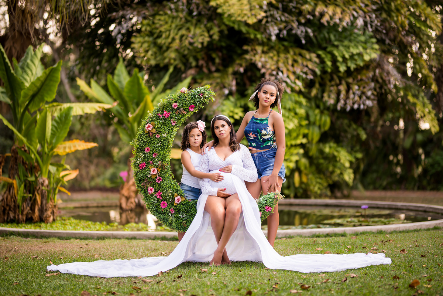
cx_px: 222
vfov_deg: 16.1
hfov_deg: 23.9
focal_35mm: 85
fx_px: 1046
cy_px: 148
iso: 125
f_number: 1.4
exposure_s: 1/400
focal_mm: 85
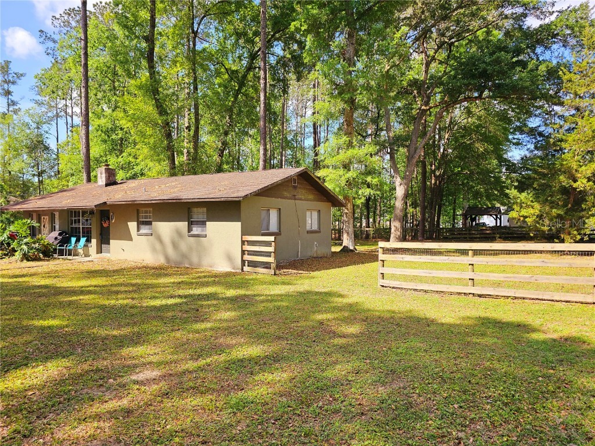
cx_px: 298
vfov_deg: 58.9
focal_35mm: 23
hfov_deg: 73.9
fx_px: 395
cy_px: 223
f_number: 1.7
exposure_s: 1/286
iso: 10
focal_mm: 6.3
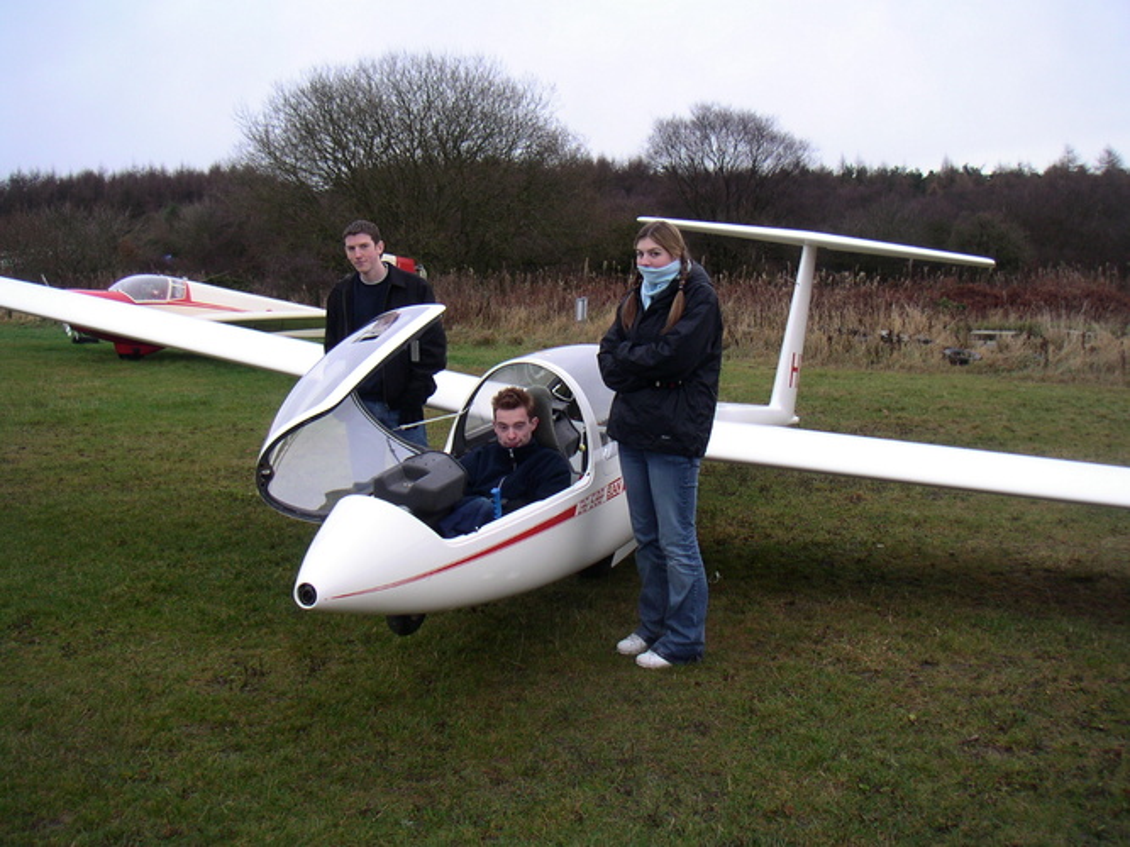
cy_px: 424
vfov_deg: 37.7
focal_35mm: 38
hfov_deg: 49.0
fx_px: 1240
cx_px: 565
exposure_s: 1/50
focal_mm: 6
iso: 50
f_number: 2.8
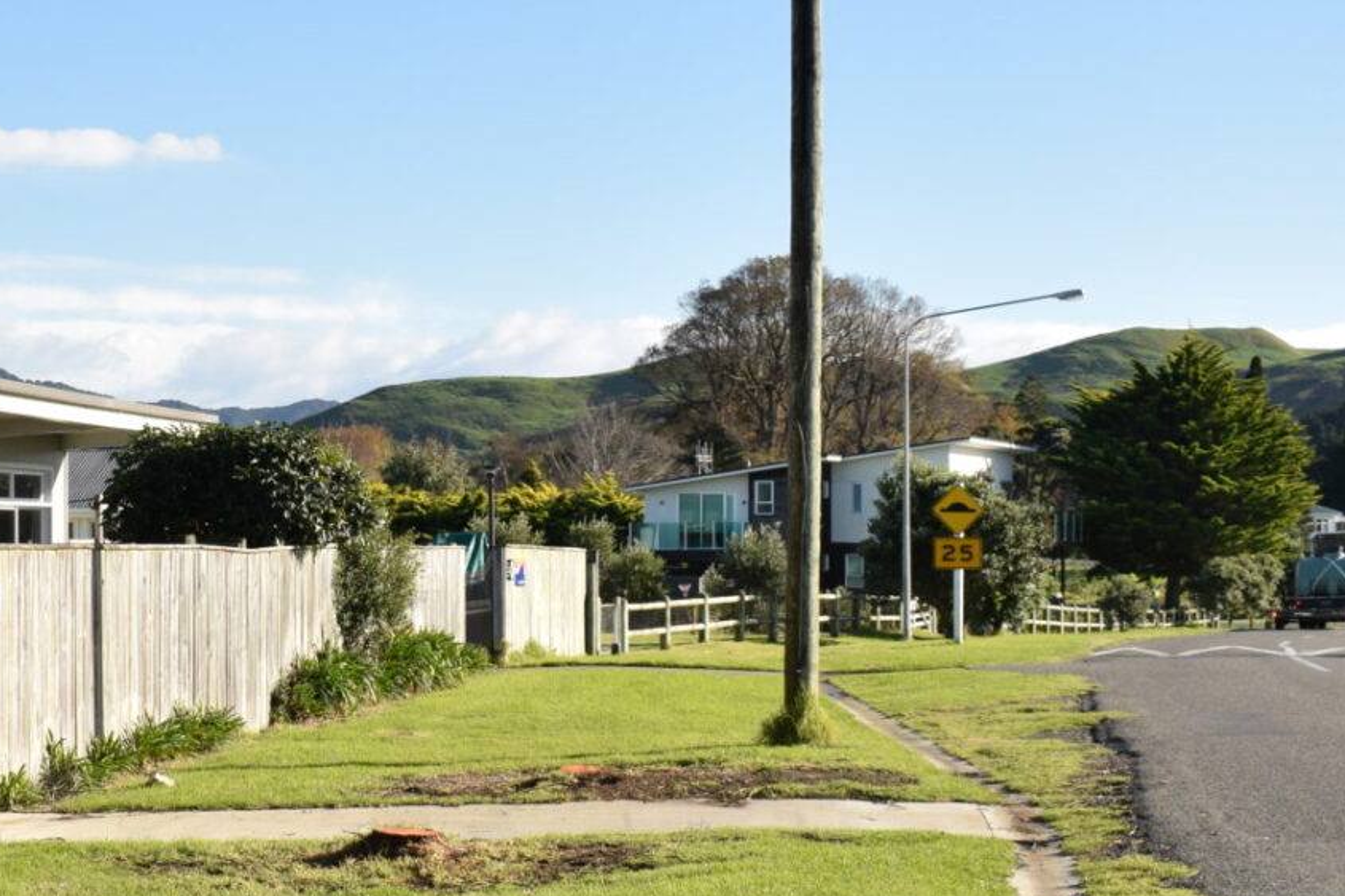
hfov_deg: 26.1
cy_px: 584
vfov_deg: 18.1
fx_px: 2801
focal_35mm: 75
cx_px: 127
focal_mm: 22
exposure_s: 1/1250
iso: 400
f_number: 5.6
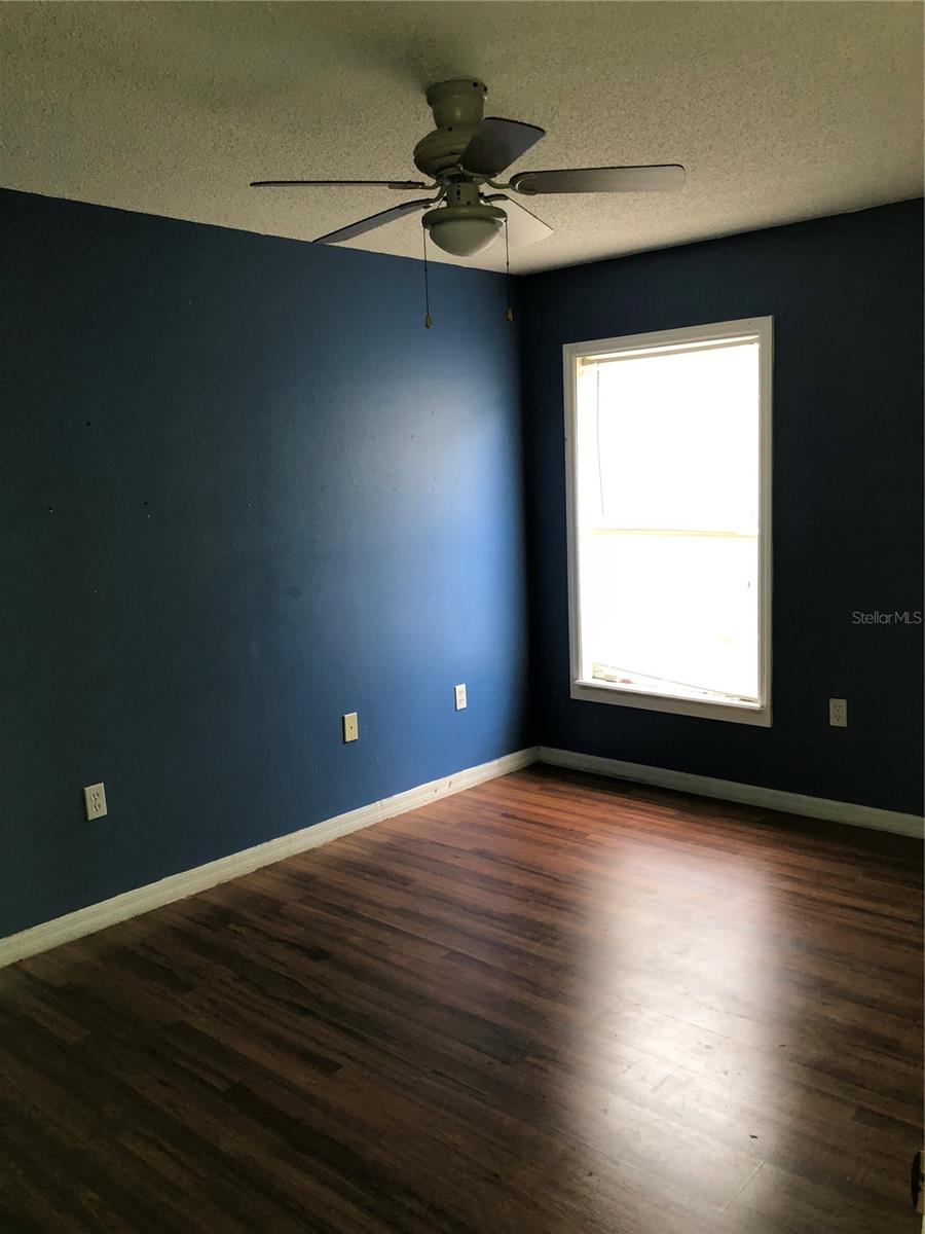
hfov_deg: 49.7
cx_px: 462
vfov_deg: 63.4
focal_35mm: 28
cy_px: 617
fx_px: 998
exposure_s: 1/60
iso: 125
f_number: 1.8
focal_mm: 3.99
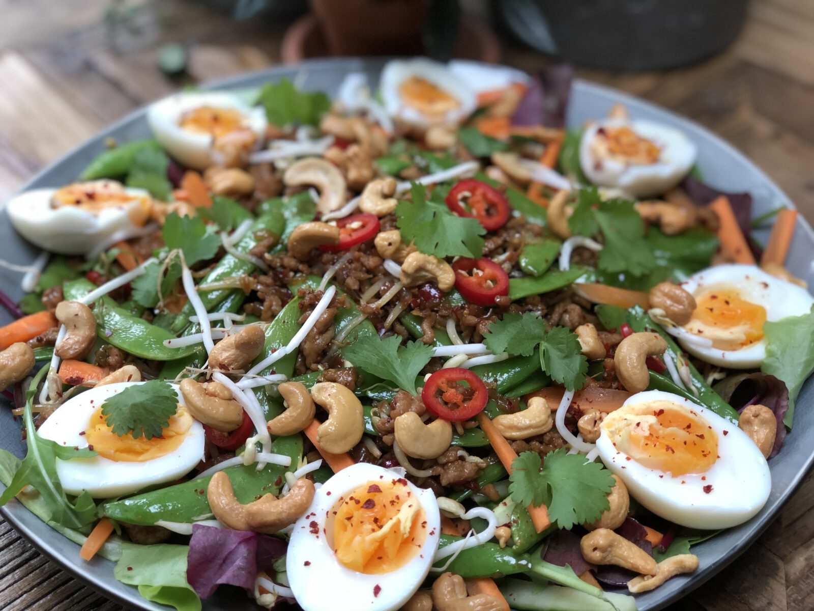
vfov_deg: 25.7
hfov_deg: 33.8
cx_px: 407
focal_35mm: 57
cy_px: 306
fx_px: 1340
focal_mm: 6.6
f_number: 2.8
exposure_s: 1/60
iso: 80
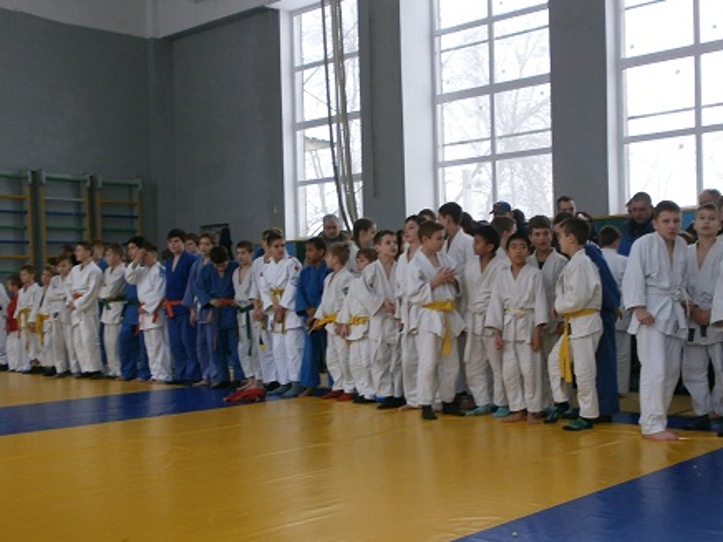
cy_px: 330
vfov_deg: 32.8
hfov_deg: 42.5
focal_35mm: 44
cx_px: 463
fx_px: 919
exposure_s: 1/30
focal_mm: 5.8
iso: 100
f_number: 3.1
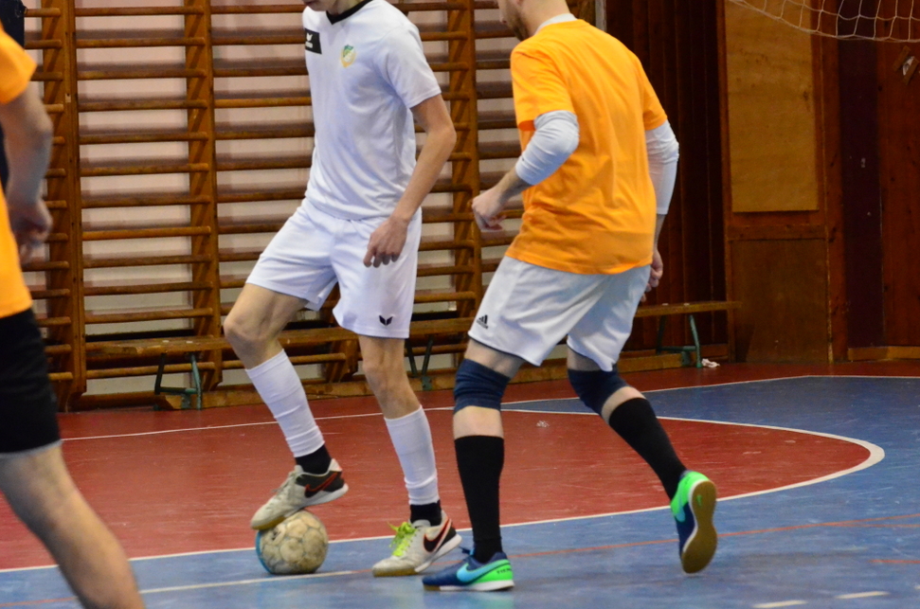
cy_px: 301
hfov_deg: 9.6
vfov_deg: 6.4
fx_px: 5483
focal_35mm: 215
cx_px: 379
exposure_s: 1/640
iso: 6400
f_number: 5
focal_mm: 116
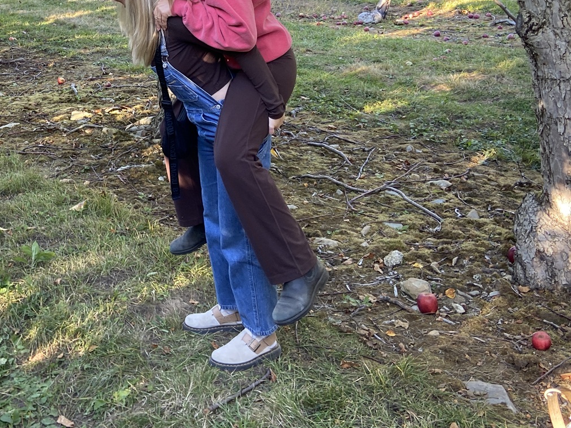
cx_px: 117
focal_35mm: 52
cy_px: 30
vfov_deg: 26.9
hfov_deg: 35.7
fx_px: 858
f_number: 1.8
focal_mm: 4.25
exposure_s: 1/122
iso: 64
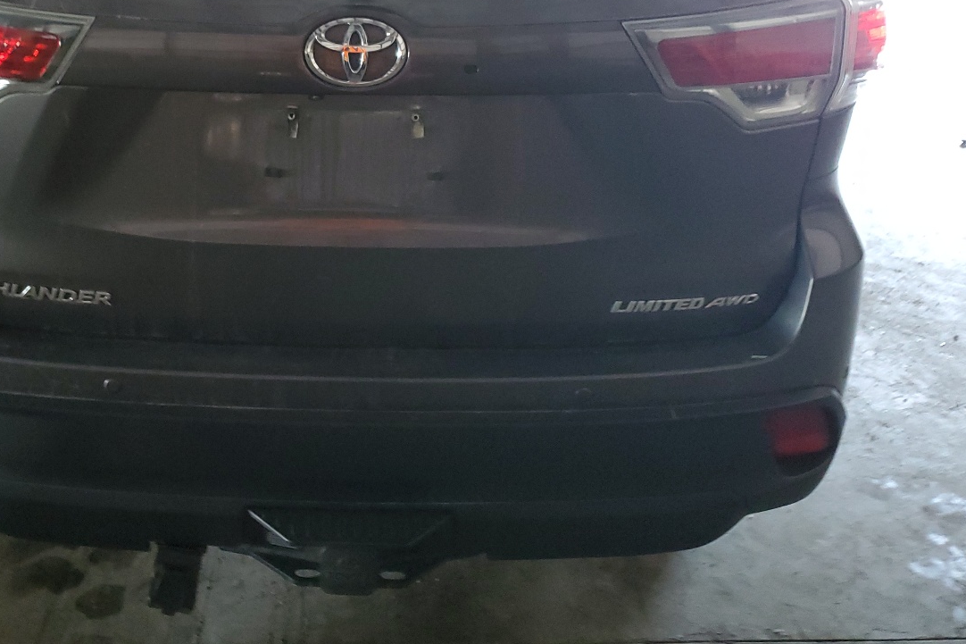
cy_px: 140
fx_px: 1073
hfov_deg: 47.8
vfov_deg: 32.6
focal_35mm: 40
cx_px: 332
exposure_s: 1/24
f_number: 1.5
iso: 325
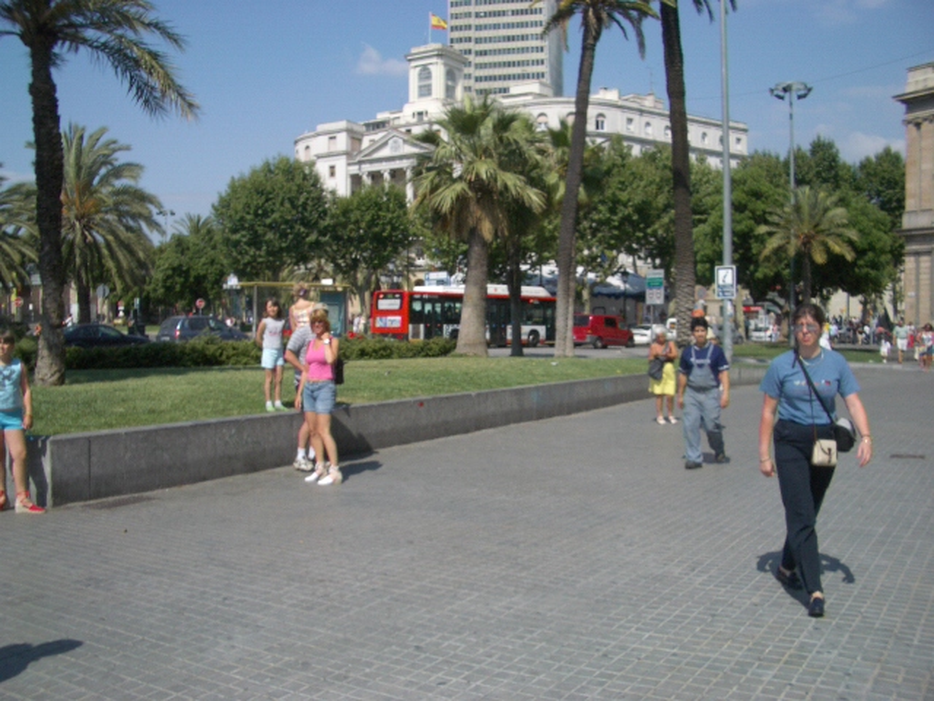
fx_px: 944
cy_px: 350
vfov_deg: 40.7
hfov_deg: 52.6
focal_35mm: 35
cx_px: 467
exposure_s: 1/800
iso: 50
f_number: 4.3
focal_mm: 5.8
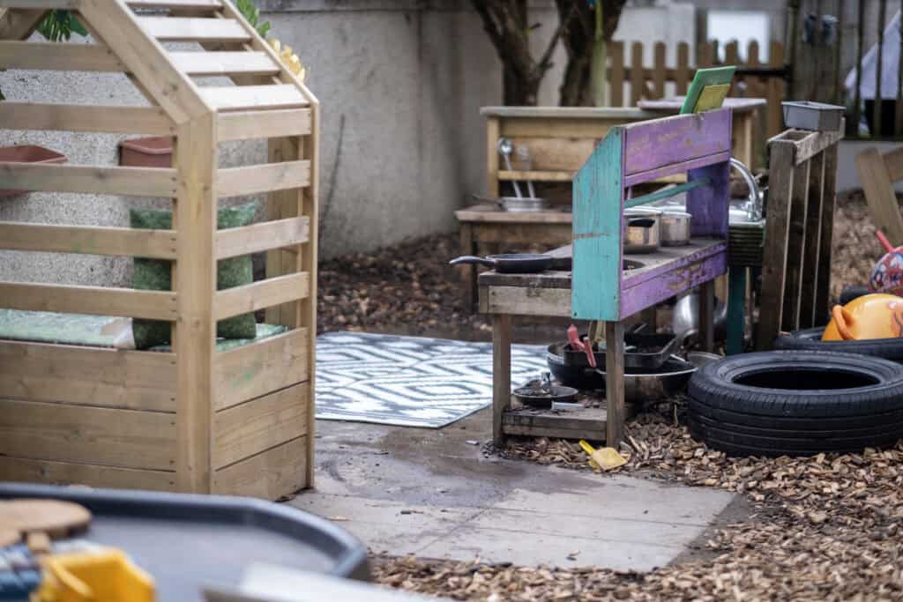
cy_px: 301
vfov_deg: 16.3
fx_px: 2107
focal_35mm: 84
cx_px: 452
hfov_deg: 24.2
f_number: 1.2
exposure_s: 1/1000
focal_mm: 56
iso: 200
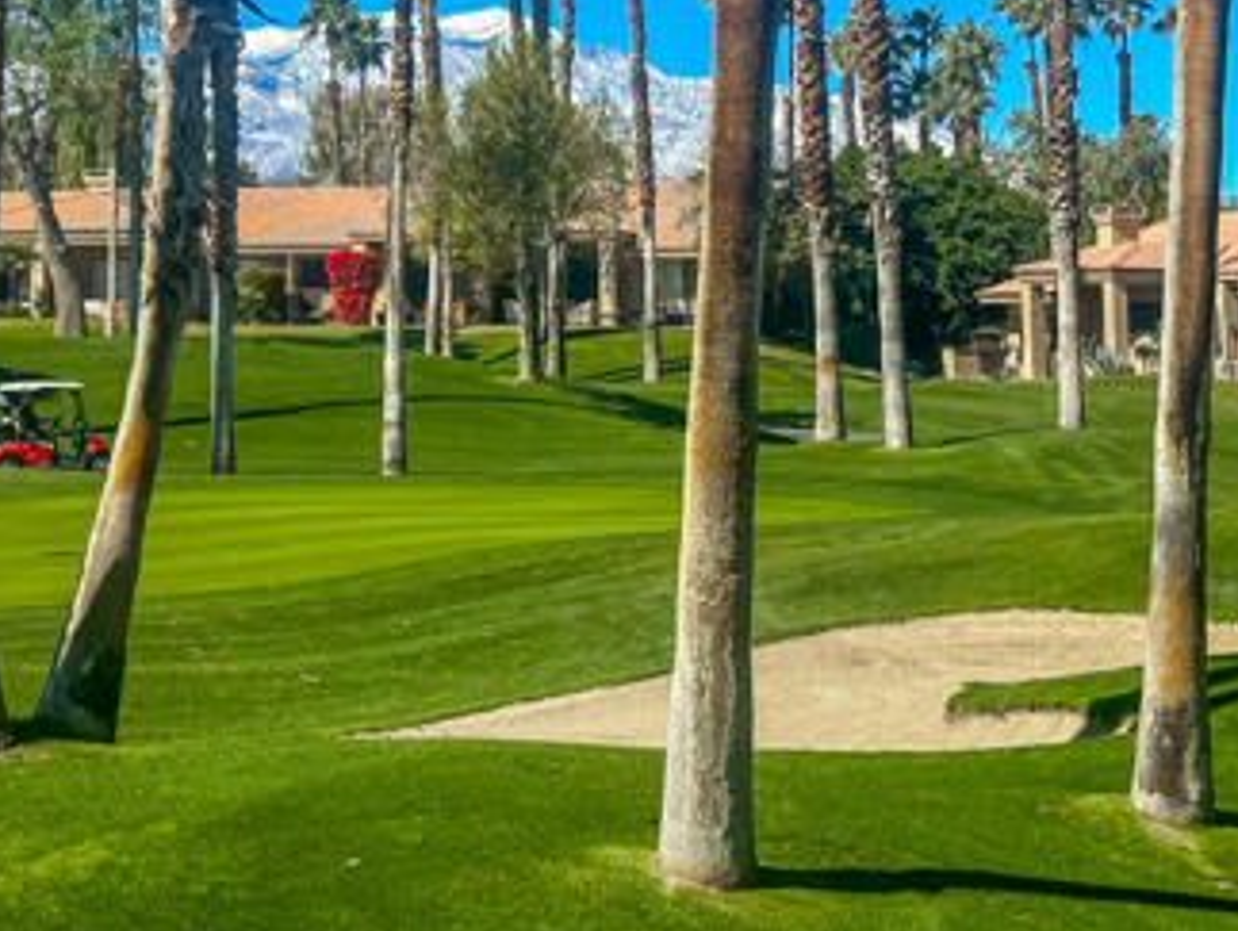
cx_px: 176
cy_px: 54
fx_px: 3401
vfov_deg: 15.4
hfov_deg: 20.3
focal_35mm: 95
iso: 64
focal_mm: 6.86
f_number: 1.8
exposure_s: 1/3900
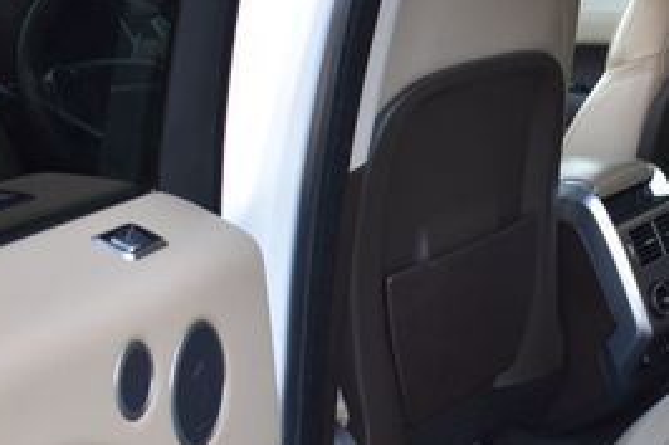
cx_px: 654
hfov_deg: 29.2
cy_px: 287
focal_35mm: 65
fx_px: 1207
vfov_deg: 20.8
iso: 450
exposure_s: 1/60
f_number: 4
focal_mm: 18
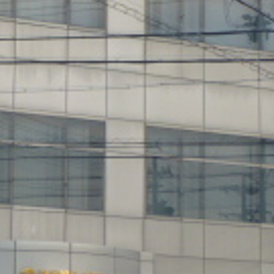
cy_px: 193
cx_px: 77
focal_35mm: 172
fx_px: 1540
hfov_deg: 10.2
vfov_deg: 10.2
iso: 100
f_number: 3.8
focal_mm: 7.4
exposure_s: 1/320
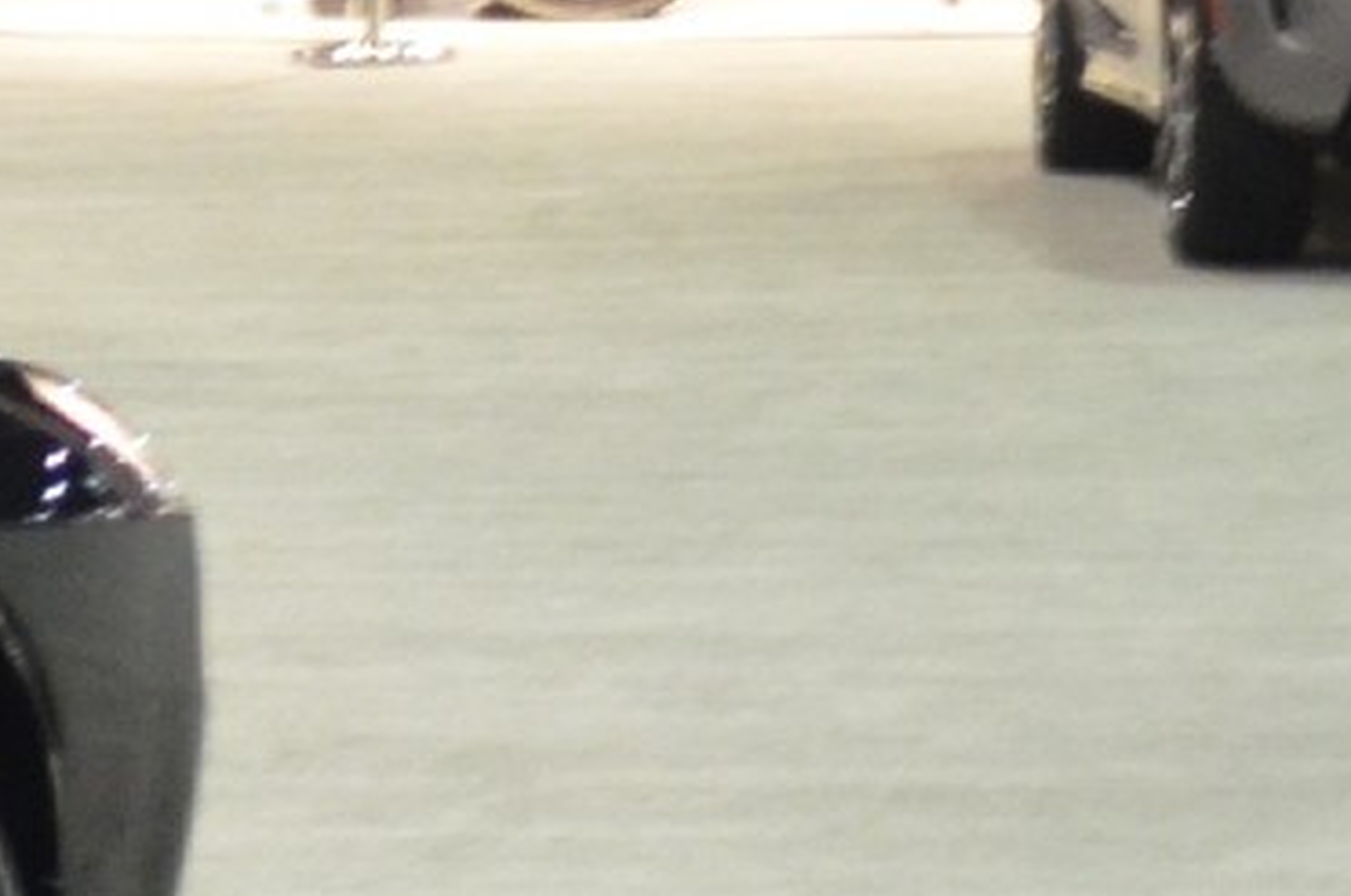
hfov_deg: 6.4
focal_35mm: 283
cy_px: 1089
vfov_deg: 4.8
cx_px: -3168
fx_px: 10602
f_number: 2.8
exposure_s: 1/15
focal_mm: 28
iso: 1600
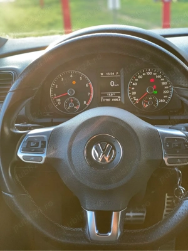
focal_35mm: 52
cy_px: 126
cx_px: 94
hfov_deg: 28.0
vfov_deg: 36.8
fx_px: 377
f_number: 2.4
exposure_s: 1/76
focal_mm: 6
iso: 125
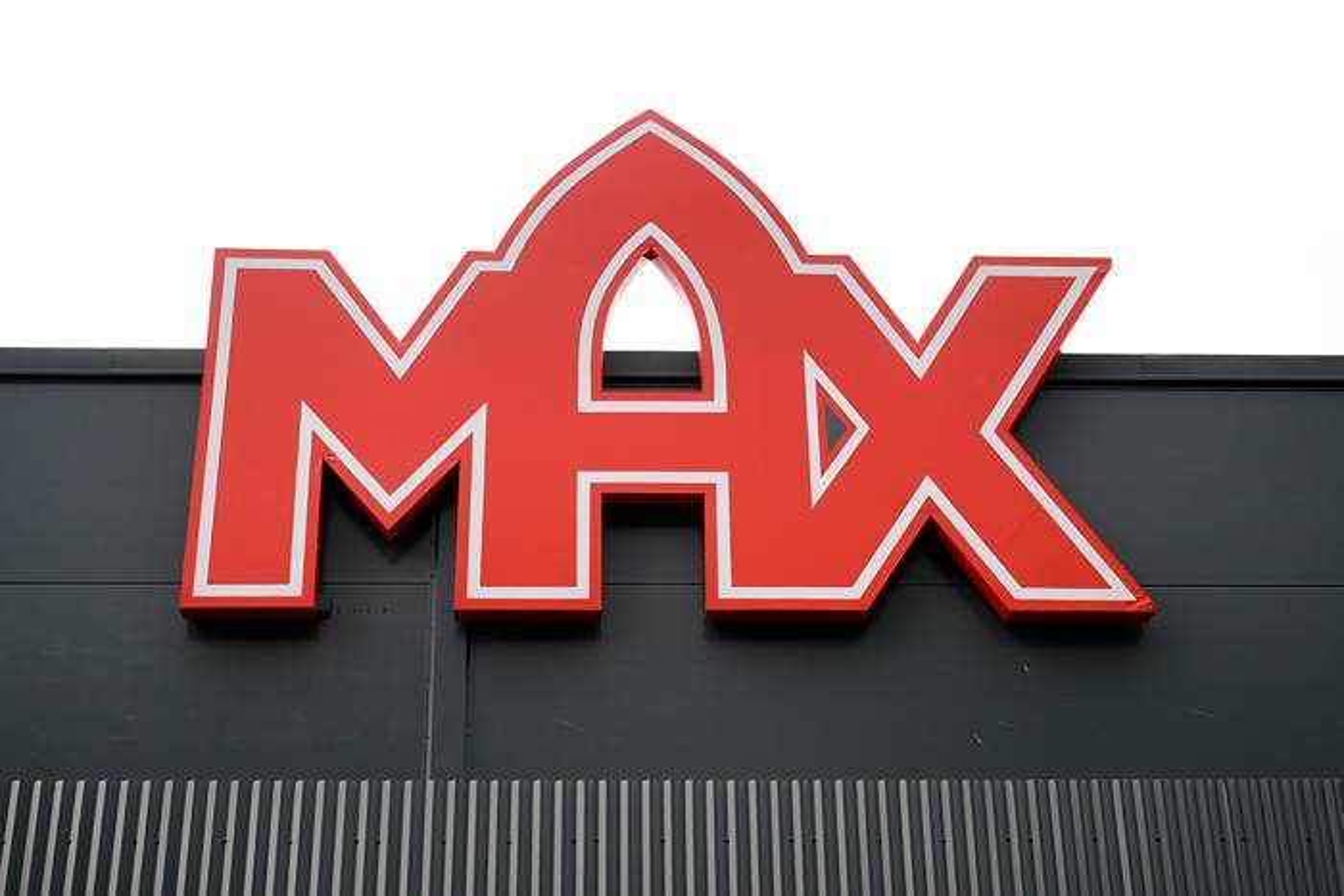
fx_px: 2166
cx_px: 672
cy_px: 448
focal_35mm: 58
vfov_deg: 23.4
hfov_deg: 34.5
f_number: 5
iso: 800
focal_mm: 58
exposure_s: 1/1250
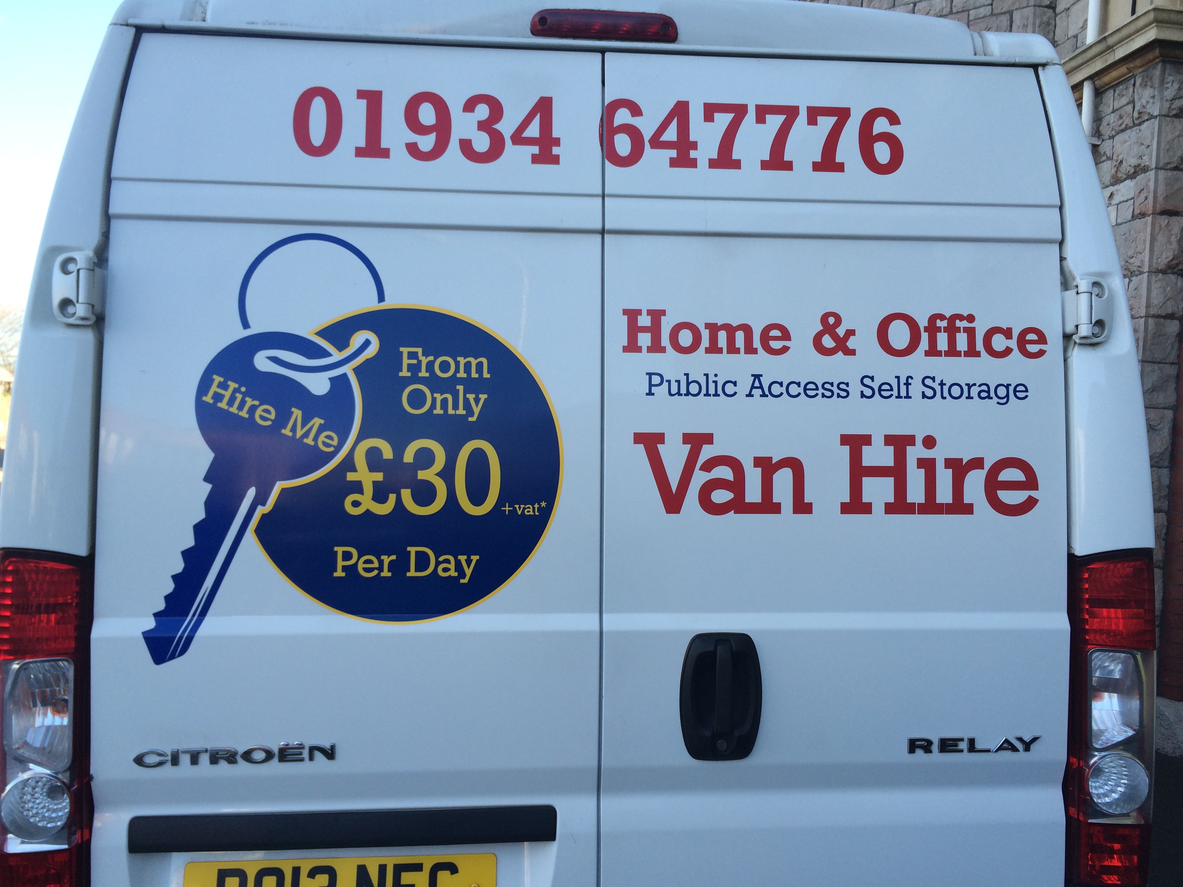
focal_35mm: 29
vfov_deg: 48.2
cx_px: 592
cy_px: 444
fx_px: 991
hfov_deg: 61.7
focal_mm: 4.15
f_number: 2.2
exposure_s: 1/277
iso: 32
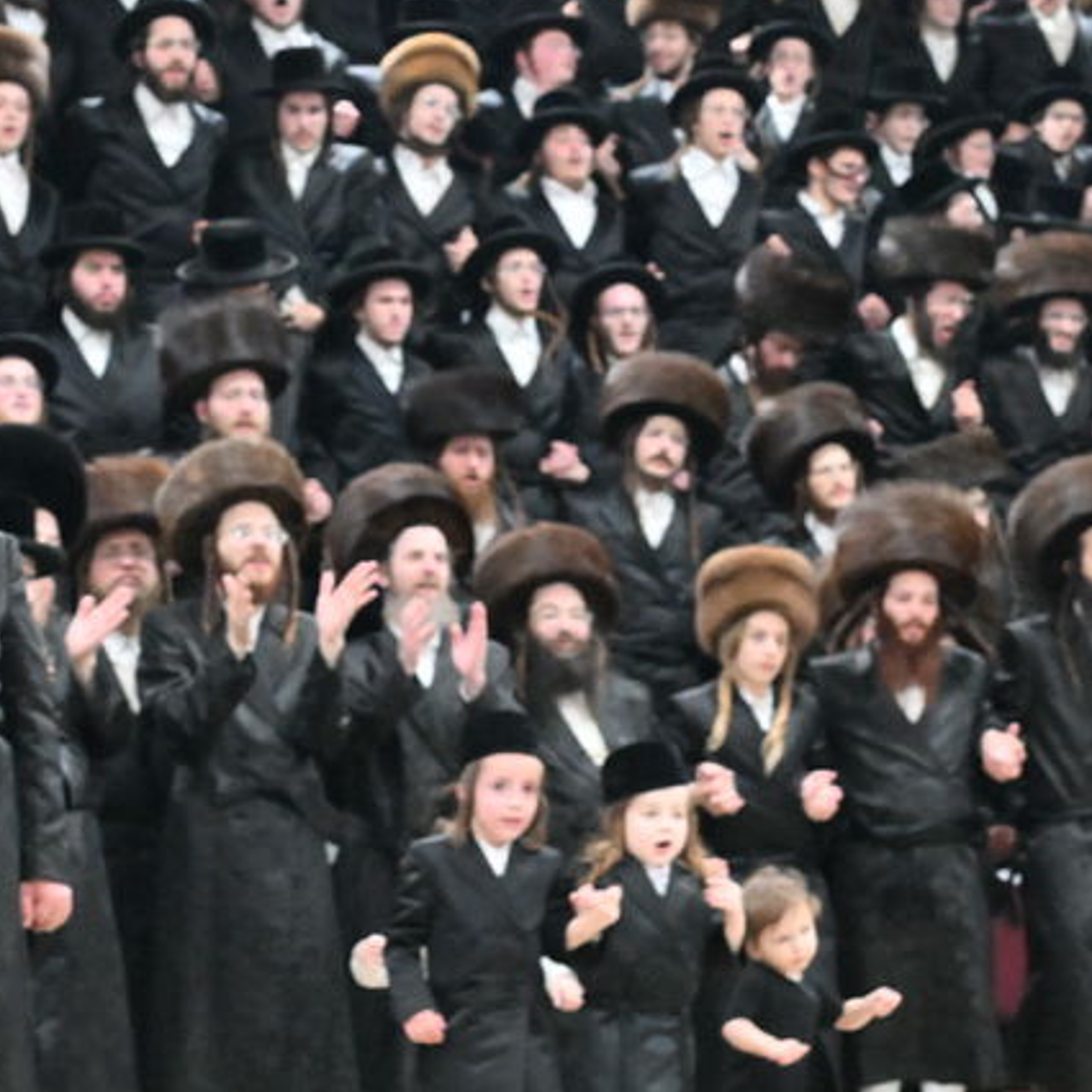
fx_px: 3997
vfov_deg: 15.5
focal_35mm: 112
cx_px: 588
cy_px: 628
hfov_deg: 15.6
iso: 5000
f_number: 4
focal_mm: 40
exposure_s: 1/250
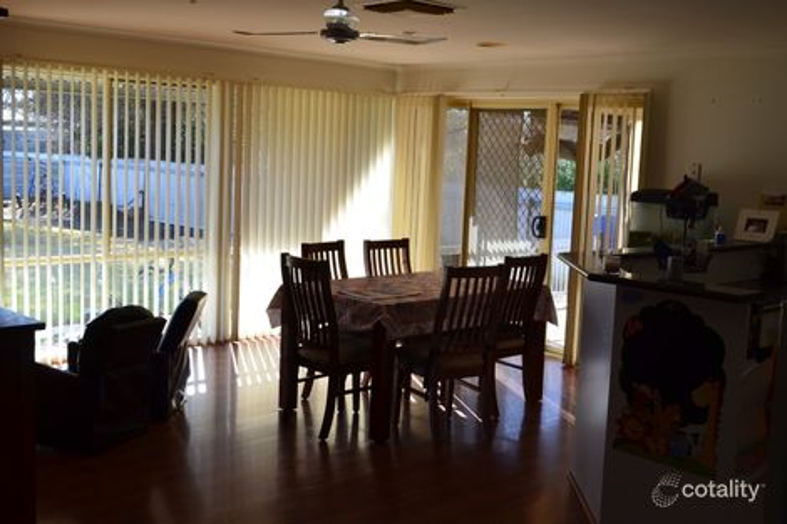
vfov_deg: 31.9
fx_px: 918
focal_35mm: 42
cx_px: 394
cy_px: 262
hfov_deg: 46.4
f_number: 10
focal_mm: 28
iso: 400
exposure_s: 1/60
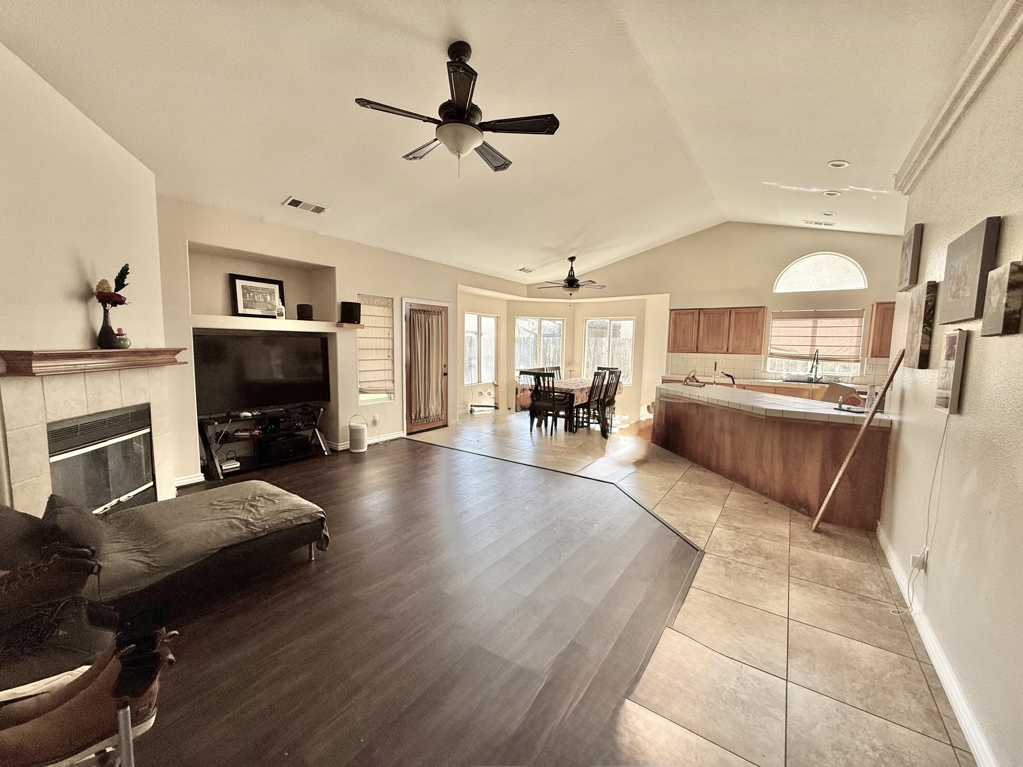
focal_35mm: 14
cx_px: 512
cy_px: 384
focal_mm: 2.22
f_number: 2.2
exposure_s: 1/99
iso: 50
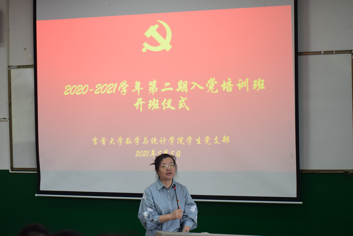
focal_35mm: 68
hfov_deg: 29.9
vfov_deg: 20.2
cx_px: 176
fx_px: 662
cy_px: 118
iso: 800
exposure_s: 1/15
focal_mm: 45
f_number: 6.3
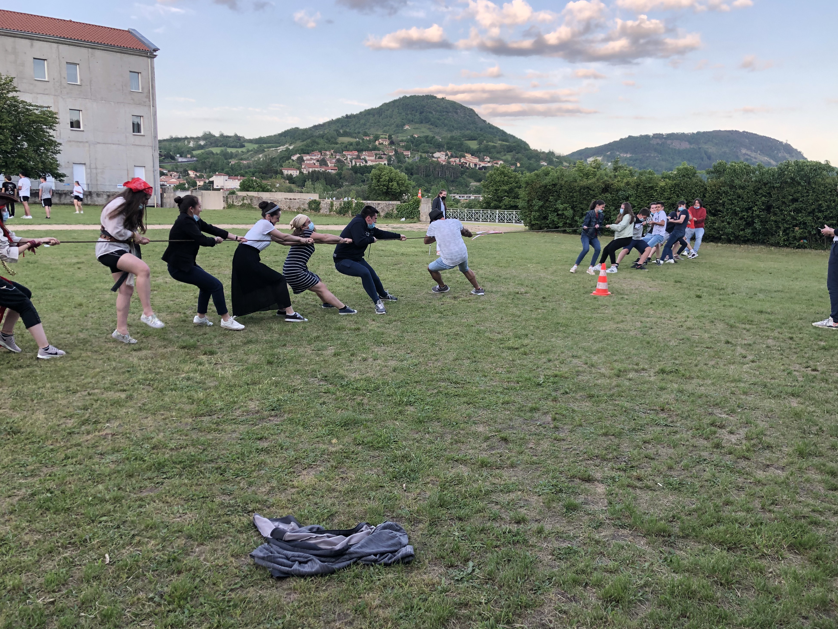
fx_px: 702
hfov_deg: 61.6
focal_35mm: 29
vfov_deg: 48.2
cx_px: 430
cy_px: 308
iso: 20
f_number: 1.8
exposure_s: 1/178
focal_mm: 4
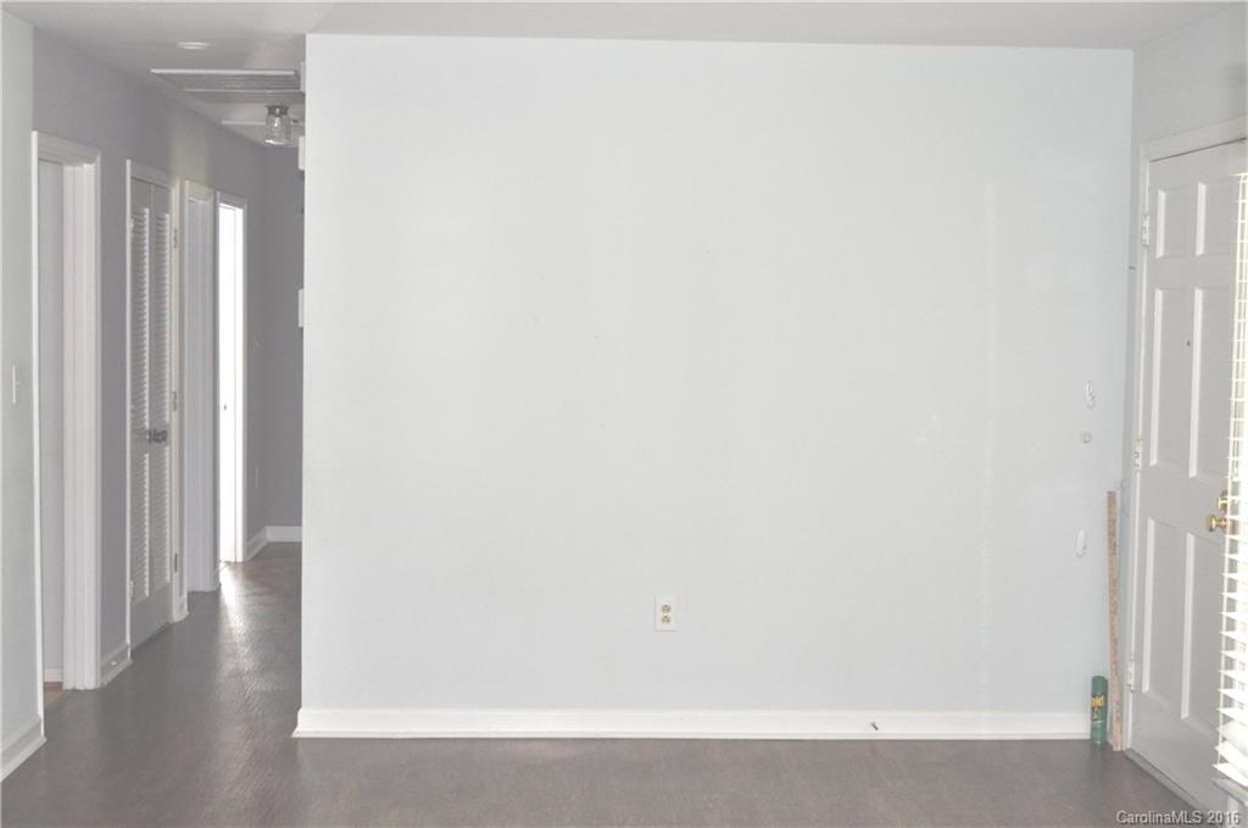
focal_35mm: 52
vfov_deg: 25.7
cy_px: 414
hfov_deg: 37.9
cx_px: 624
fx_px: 1817
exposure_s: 1/60
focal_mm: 35
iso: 800
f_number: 5
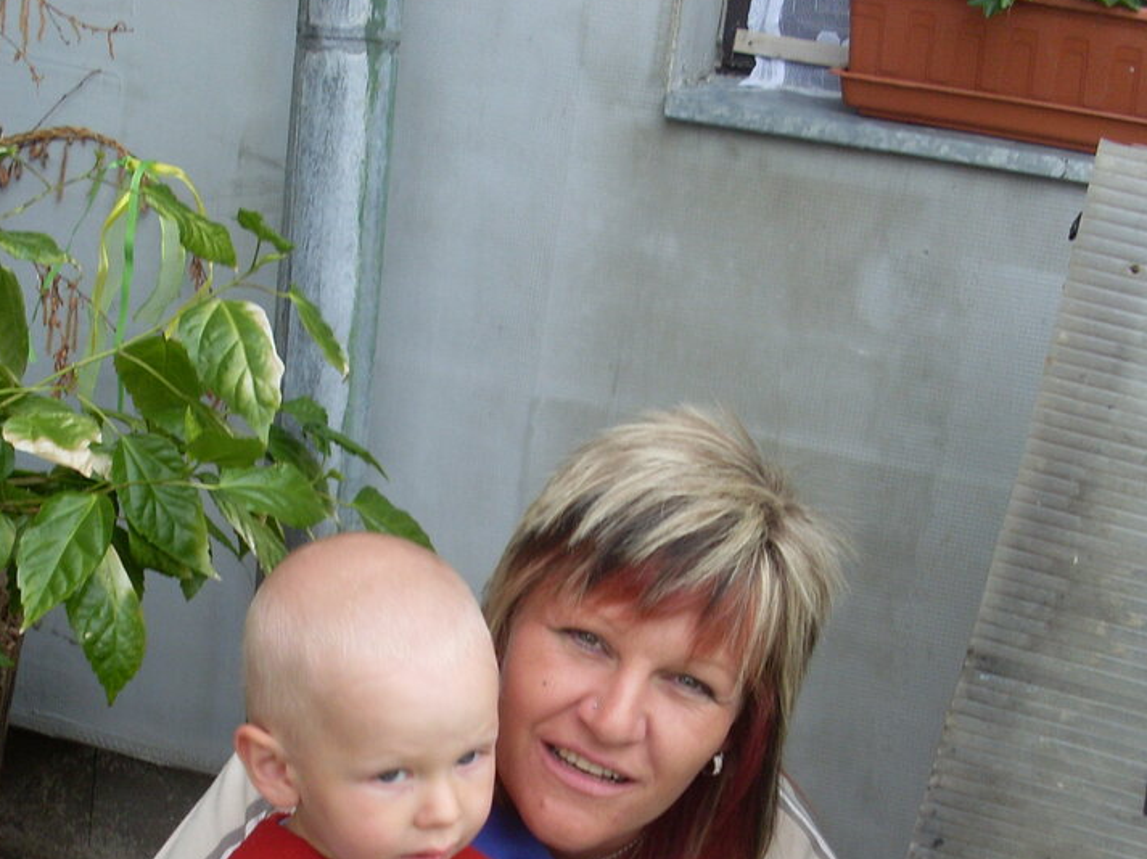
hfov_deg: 30.3
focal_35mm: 64
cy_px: 700
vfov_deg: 22.6
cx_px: 568
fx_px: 2120
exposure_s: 1/180
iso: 80
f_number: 3
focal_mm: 6.3
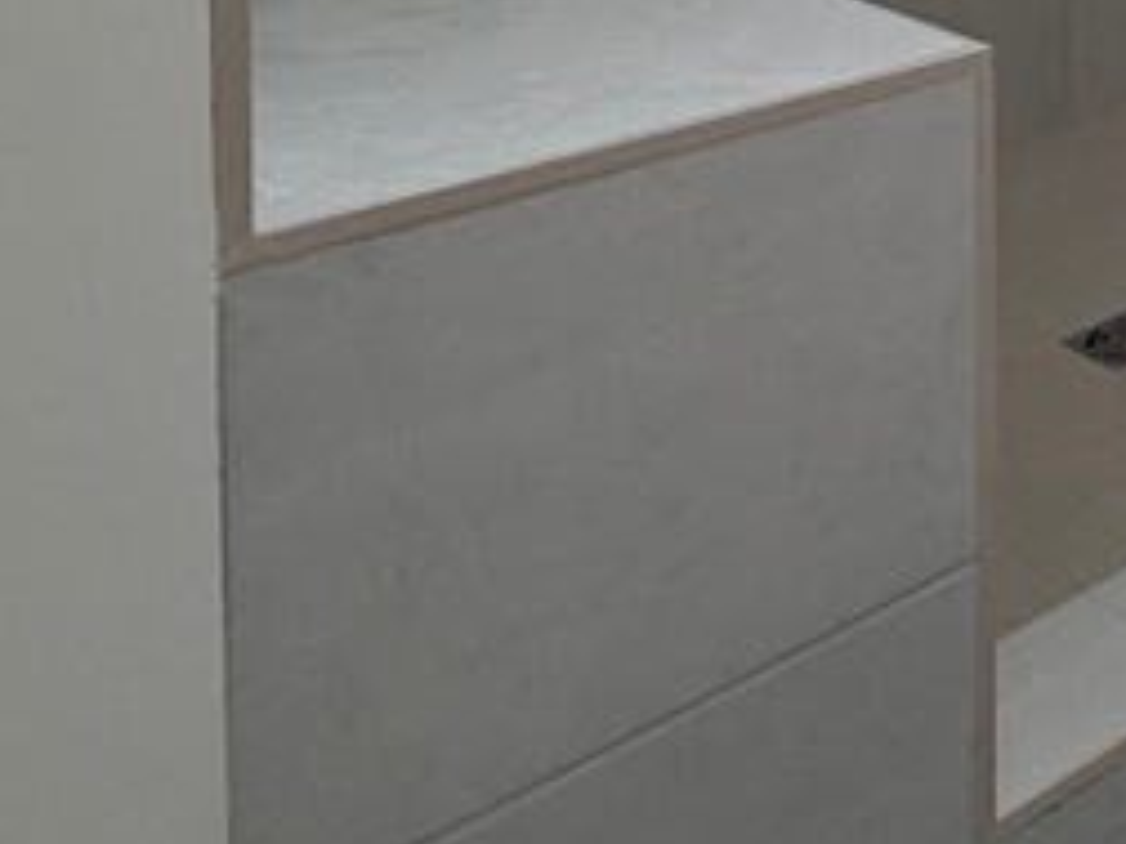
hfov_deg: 24.0
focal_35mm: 57
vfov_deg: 20.8
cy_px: -505
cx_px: 1819
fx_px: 1854
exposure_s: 1/121
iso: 64
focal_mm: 2.22
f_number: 2.2
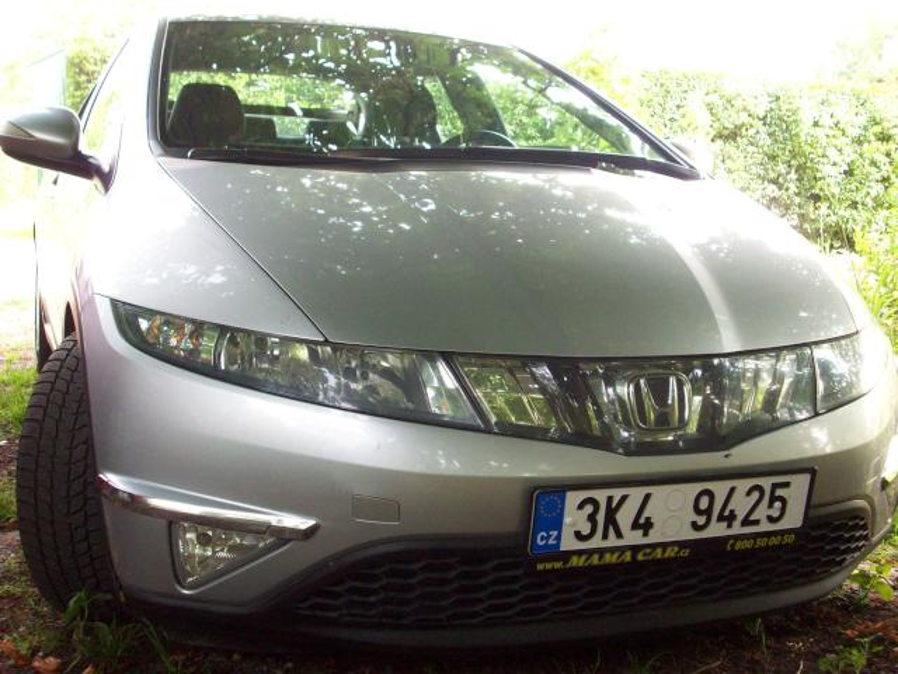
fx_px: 1193
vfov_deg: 31.5
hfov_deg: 41.2
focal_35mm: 46
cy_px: 337
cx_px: 449
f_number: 3.1
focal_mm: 7.6
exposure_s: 1/82.7
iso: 200
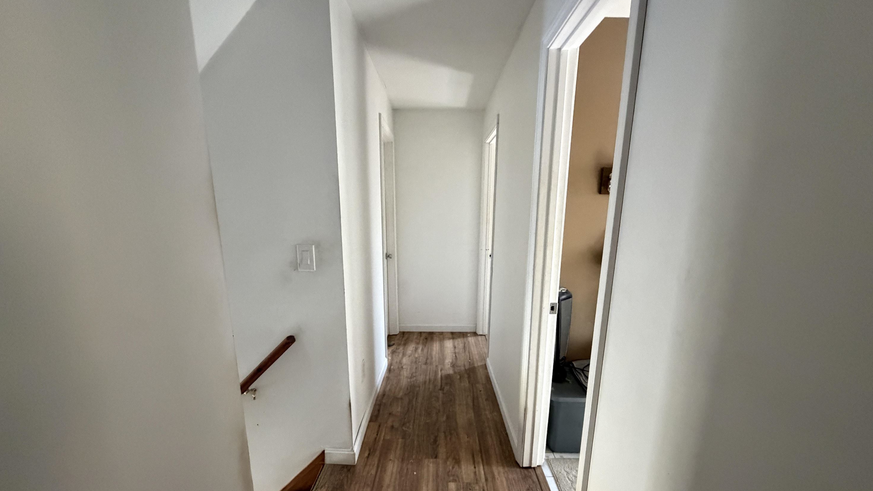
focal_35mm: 16
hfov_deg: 99.4
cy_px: 298
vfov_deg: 66.3
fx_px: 370
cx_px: 447
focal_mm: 2.22
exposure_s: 1/60
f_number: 2.2
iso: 800
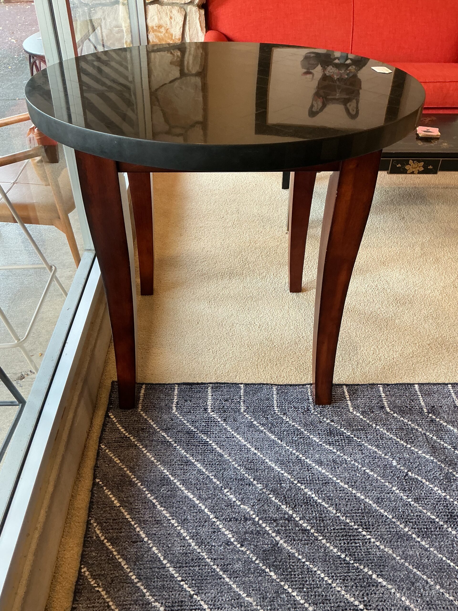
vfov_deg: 61.7
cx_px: 229
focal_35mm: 29
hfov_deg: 48.2
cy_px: 306
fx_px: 512
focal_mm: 3
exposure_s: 1/60
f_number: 1.8
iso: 100
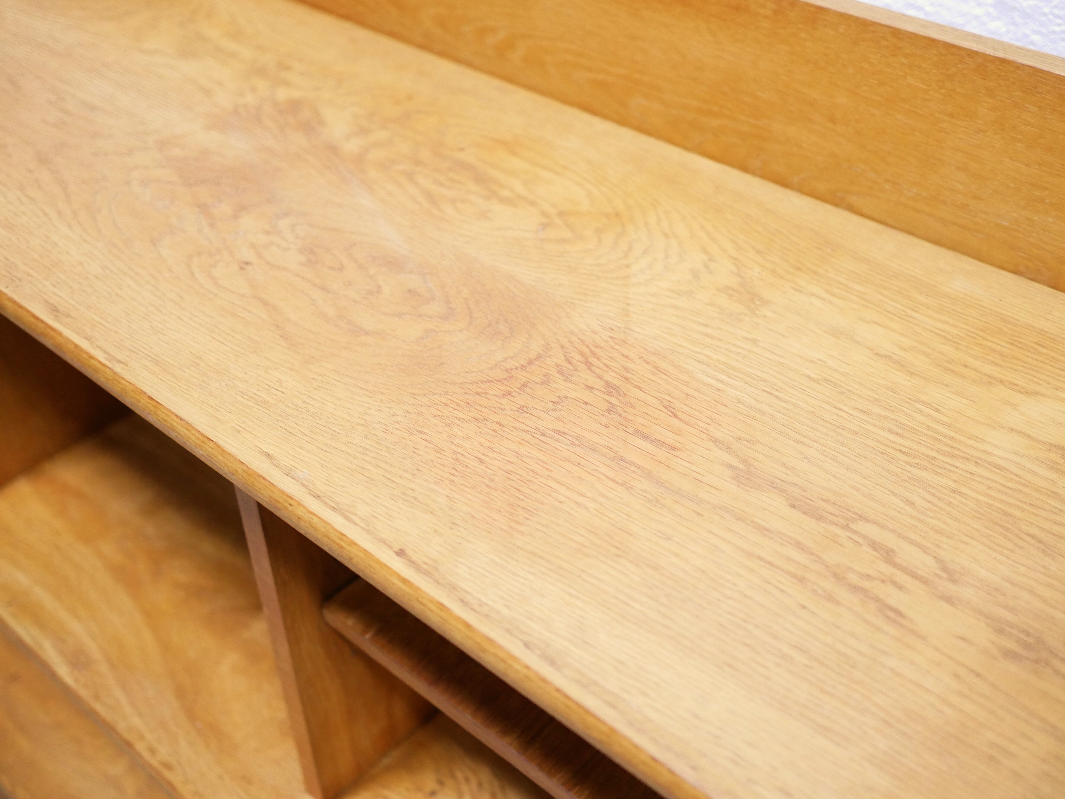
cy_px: 400
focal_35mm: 40
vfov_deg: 36.0
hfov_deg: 46.8
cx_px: 532
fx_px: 1231
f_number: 1.7
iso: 1600
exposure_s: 1/60
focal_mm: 20
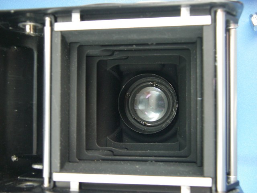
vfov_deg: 29.7
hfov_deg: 38.9
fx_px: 364
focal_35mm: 49
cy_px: 96
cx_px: 128
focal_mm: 8.1
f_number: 3.5
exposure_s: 1/10
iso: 200
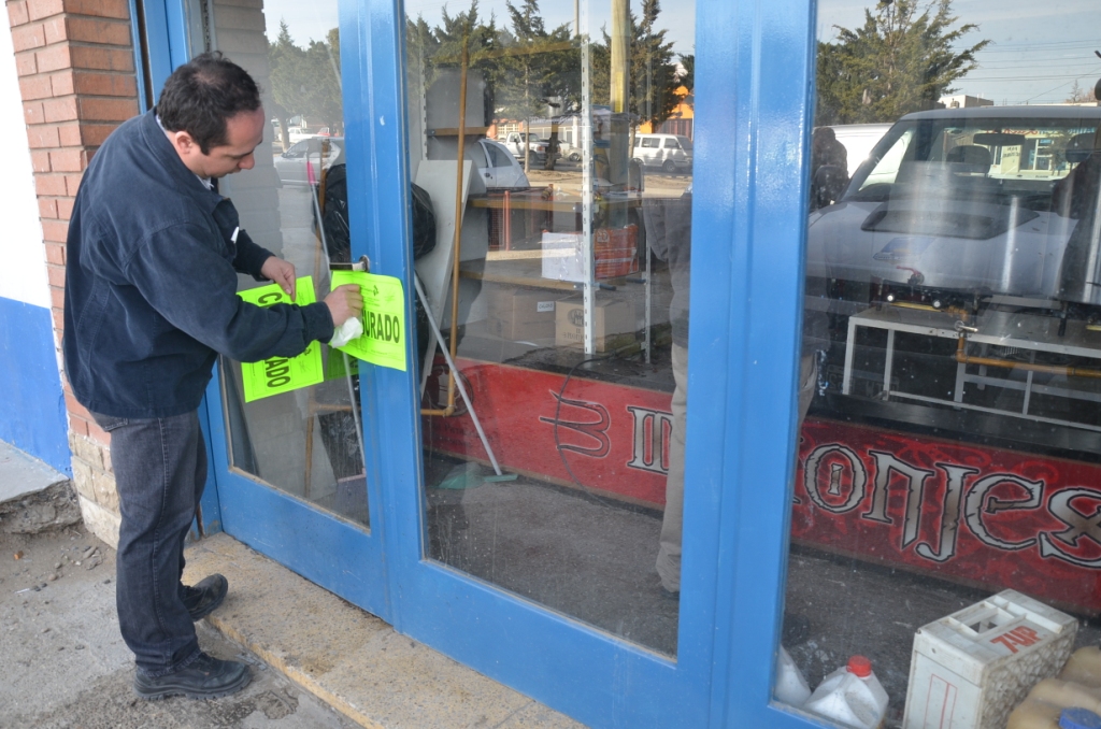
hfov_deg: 67.5
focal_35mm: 27
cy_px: 364
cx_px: 550
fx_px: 824
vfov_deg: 47.7
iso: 360
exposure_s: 1/125
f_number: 5.6
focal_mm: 18
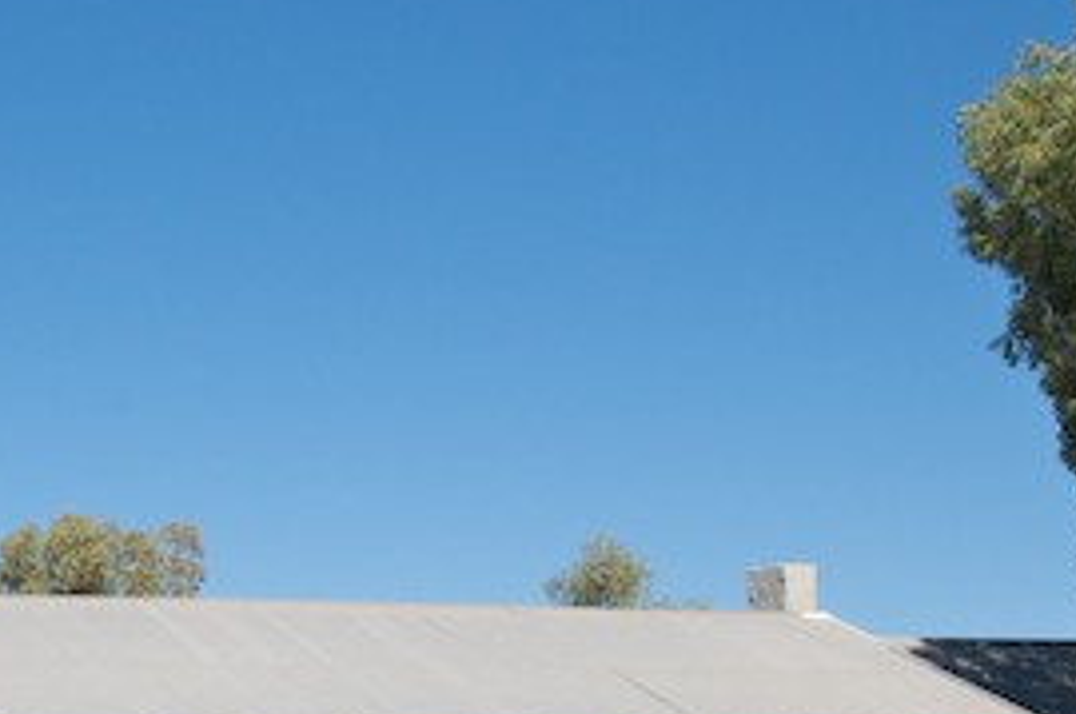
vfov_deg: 13.6
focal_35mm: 100
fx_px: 2984
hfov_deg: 19.8
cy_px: 415
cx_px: -4
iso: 320
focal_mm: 30
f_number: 11
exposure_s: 1/500
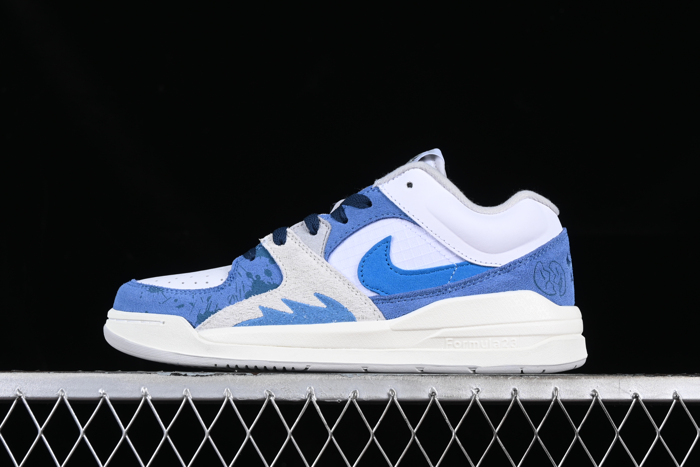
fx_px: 1458
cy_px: 234
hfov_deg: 27.0
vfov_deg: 18.2
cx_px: 350
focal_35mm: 75
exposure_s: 1/80
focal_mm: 50
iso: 160
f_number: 8
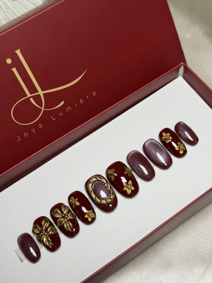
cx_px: 106
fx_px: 392
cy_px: 142
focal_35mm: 48
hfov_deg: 30.3
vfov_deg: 39.7
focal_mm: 6.76
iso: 100
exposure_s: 1/97
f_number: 1.78
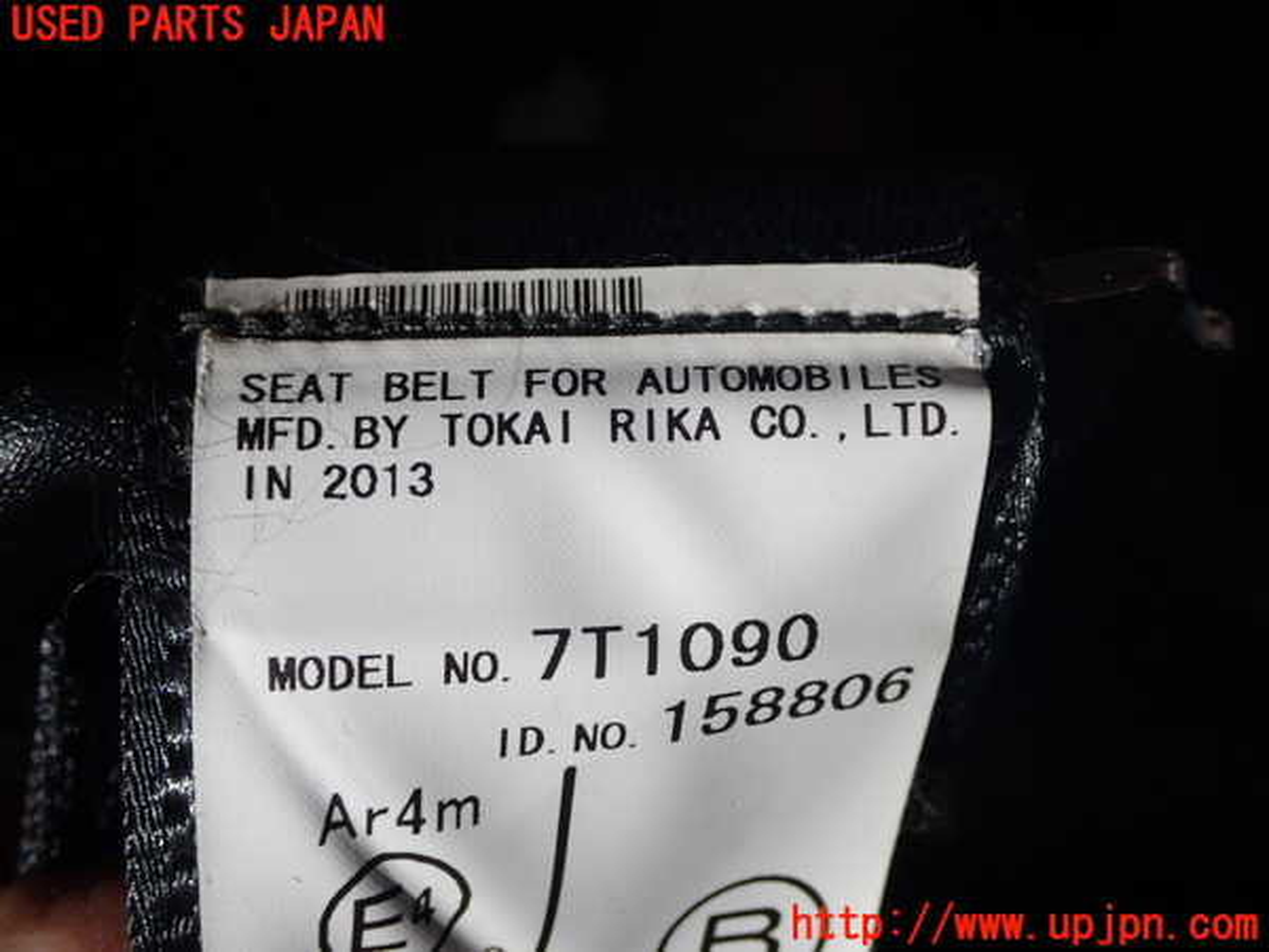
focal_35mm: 58
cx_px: 634
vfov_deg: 25.2
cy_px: 476
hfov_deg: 33.2
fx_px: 2126
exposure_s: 1/125
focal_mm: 10.35
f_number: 5
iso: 100
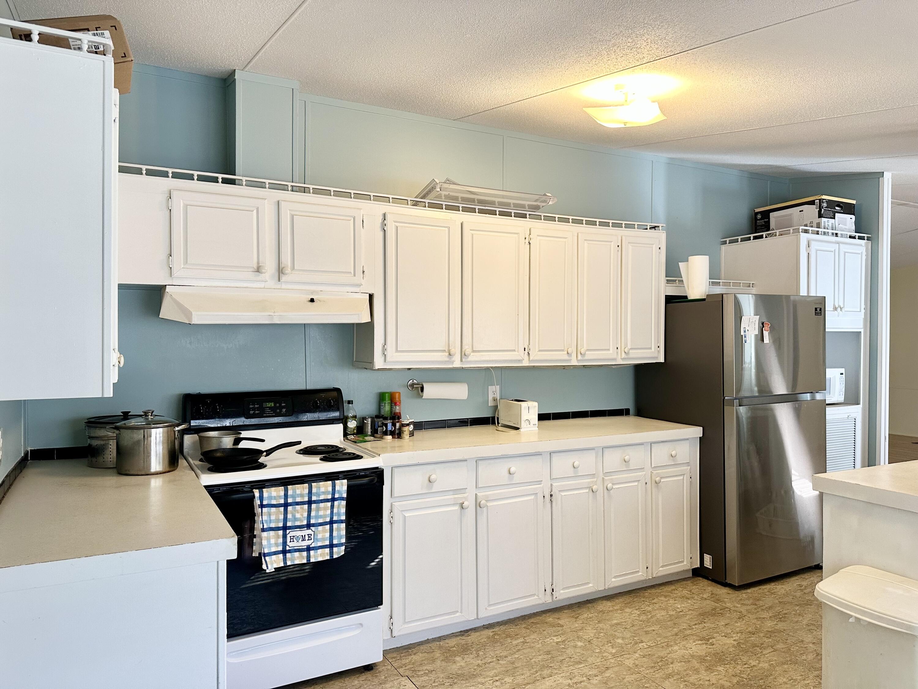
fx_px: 636
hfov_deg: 71.6
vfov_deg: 56.8
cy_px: 344
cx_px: 459
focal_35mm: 24
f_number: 1.78
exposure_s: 1/120
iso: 200
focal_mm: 6.86
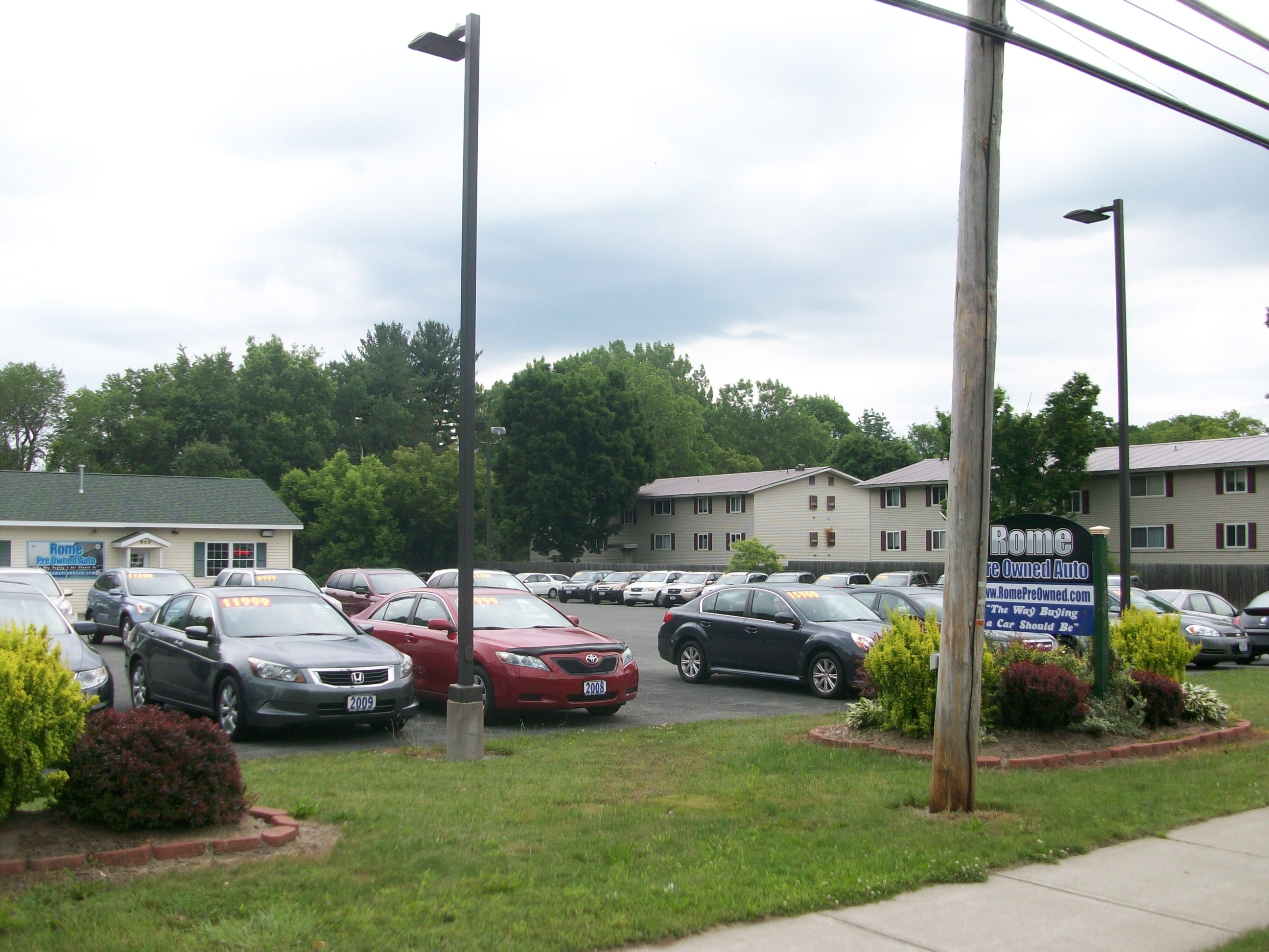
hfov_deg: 54.0
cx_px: 634
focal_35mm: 34
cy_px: 476
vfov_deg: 41.8
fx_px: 1246
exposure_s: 1/387
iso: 64
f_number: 2.8
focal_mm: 5.7
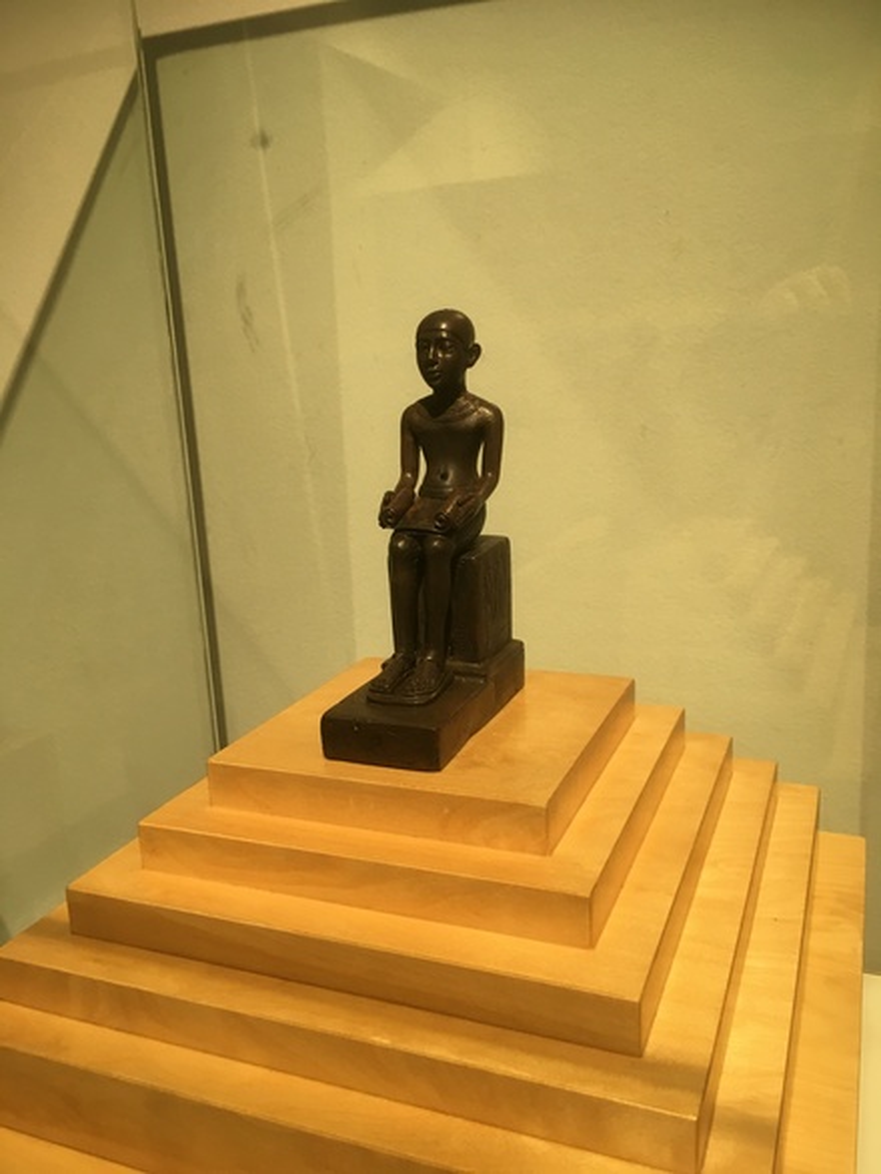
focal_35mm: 29
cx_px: 440
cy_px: 587
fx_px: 983
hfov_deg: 48.3
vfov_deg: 61.6
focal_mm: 4.15
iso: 100
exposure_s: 1/33
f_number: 2.2
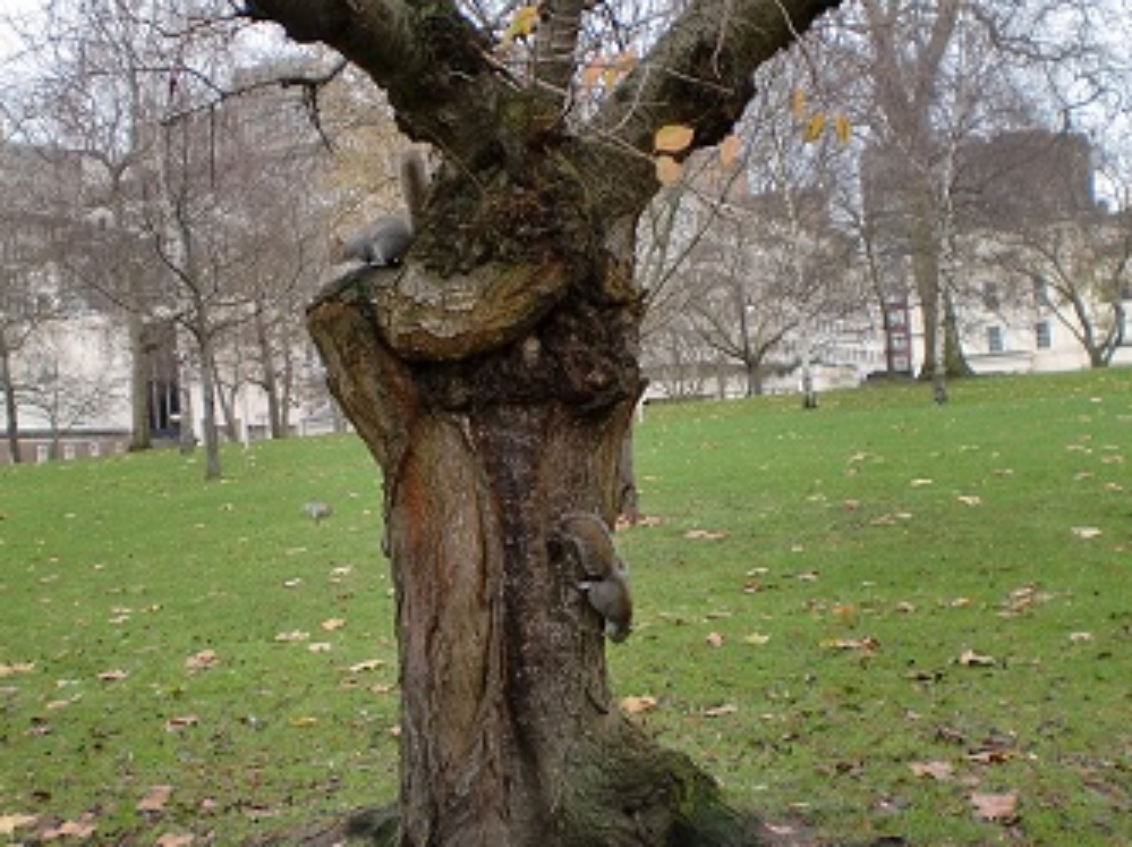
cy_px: 464
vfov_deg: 35.9
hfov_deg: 46.8
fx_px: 1307
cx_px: 530
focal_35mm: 40
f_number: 3.1
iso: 64
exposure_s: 1/100
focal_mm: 6.3
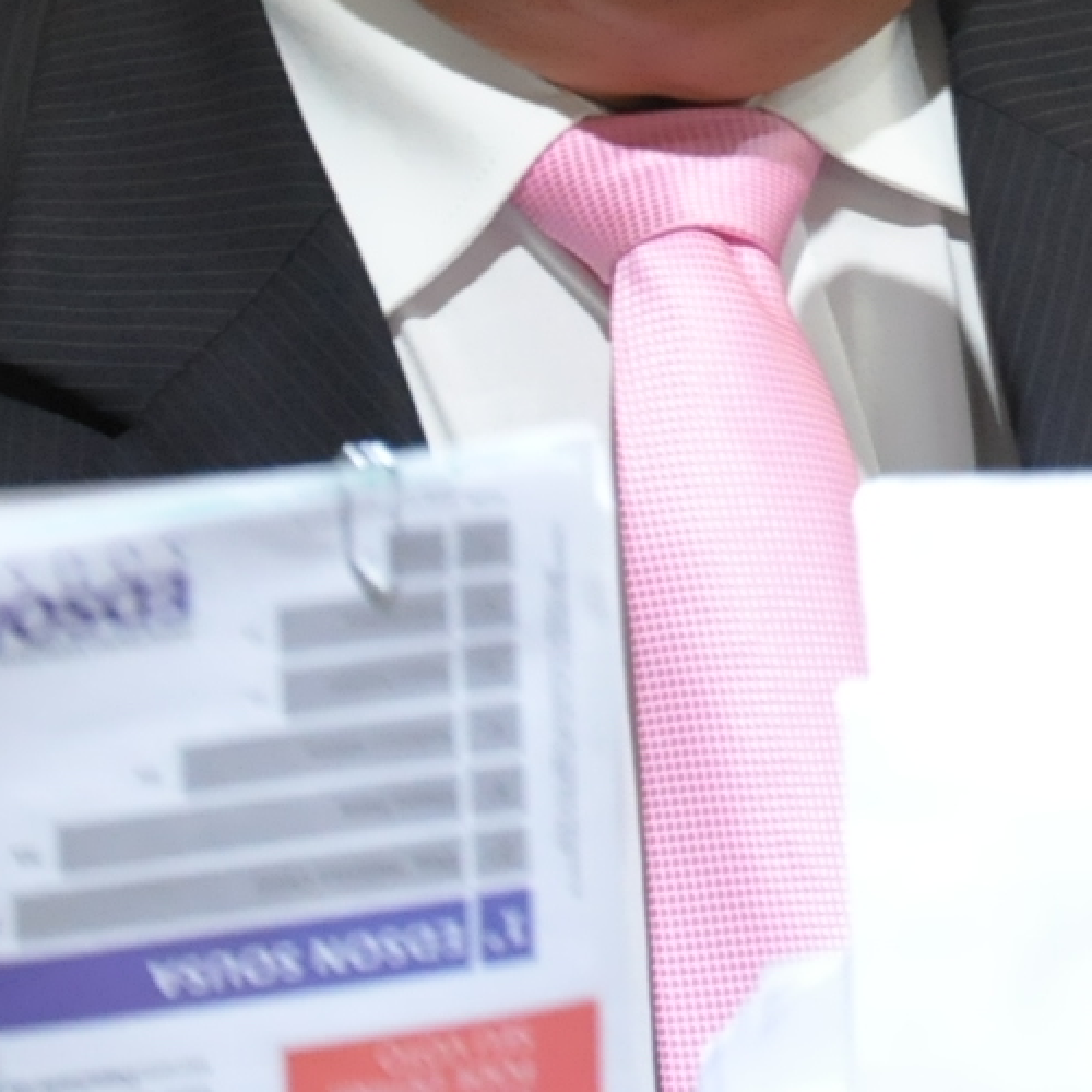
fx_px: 15597
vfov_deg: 4.0
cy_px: -35
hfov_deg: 4.0
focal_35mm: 437
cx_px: 919
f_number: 5.3
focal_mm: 80
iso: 2000
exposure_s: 1/100
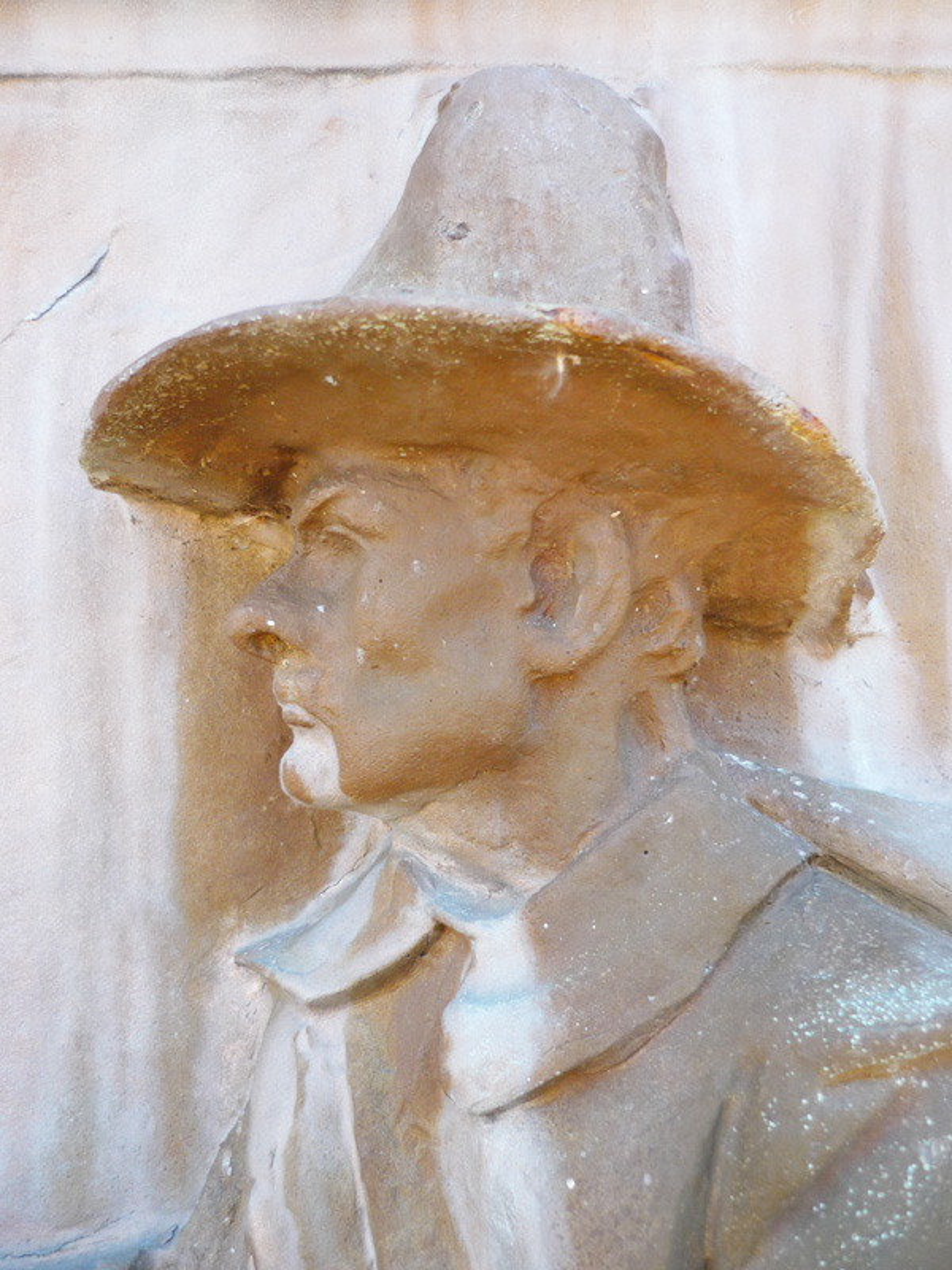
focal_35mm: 33
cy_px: 635
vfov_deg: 55.4
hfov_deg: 42.9
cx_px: 476
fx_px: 1210
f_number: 2.8
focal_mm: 5.5
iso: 100
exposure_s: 1/50
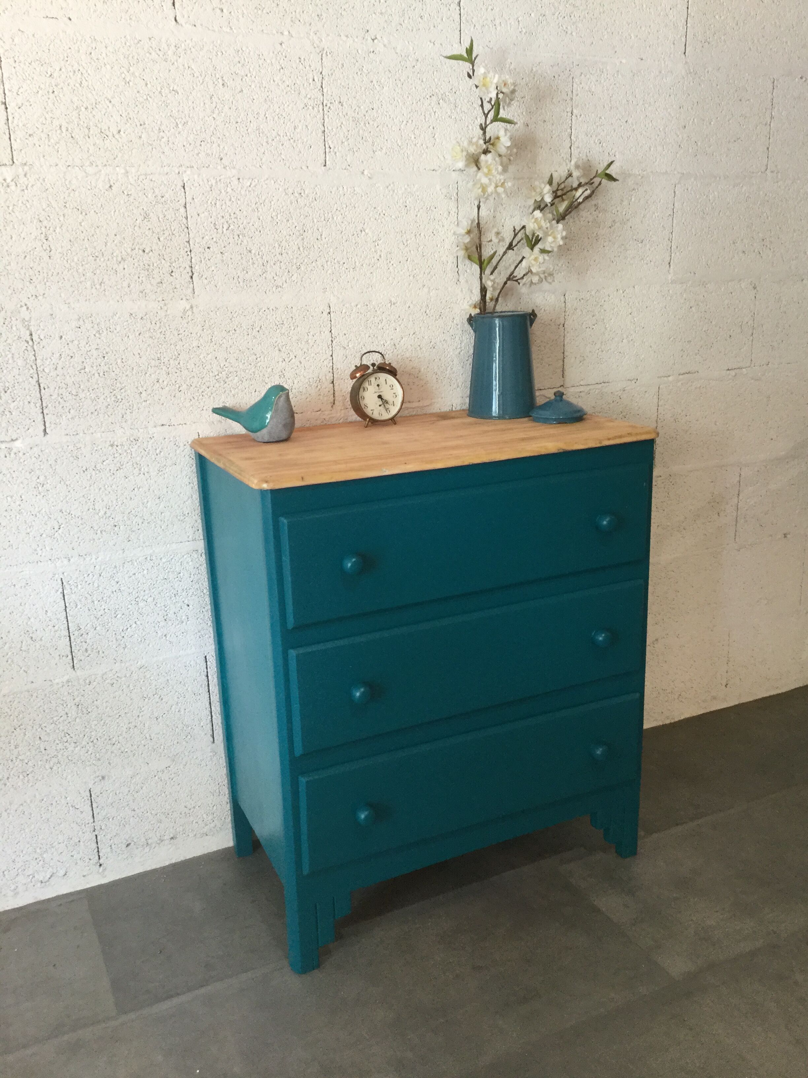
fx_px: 965
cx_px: 404
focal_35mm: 31
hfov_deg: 45.4
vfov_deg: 58.4
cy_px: 539
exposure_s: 1/33
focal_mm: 3.3
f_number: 2.4
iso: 100
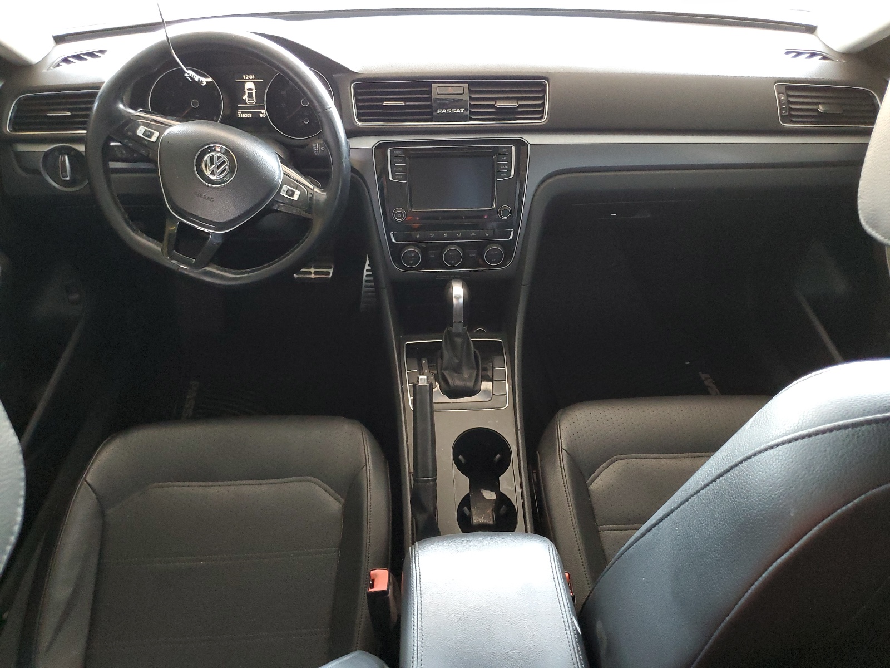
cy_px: 334
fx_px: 668
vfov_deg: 53.1
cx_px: 445
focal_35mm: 26
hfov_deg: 67.3
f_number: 1.5
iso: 293
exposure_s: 1/30
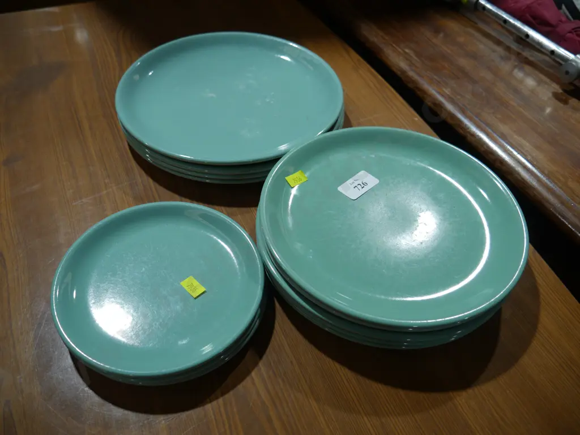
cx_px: 290
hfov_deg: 63.4
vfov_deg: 49.8
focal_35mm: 28
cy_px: 218
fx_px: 469
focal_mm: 14
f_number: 3.5
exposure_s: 1/80
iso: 200
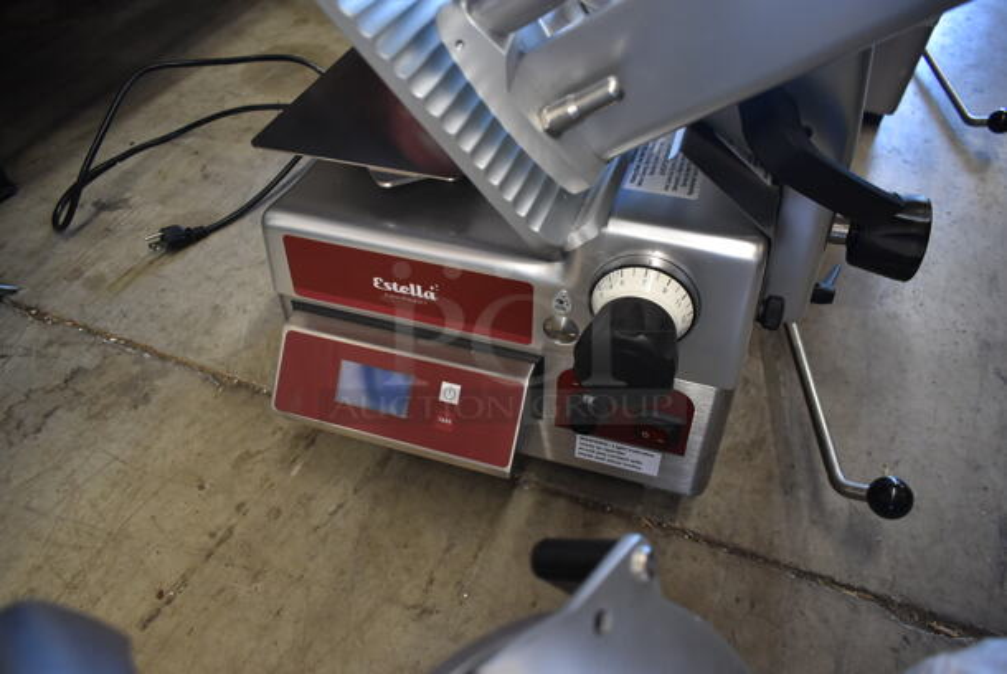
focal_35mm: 27
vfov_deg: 48.0
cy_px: 337
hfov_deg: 67.3
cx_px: 504
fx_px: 756
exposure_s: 1/30
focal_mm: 18
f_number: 3.5
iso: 800
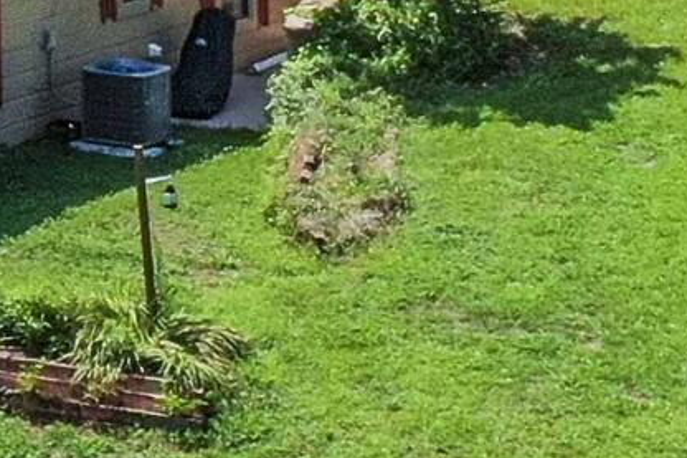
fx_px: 3853
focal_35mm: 202
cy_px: -175
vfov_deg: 6.7
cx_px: -512
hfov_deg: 9.7
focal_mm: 10.26
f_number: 7.1
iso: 400
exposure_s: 1/1000
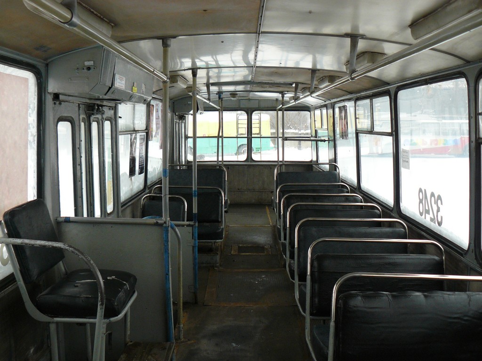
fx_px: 501
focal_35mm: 36
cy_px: 180
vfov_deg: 39.7
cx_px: 241
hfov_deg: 51.4
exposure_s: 1/100
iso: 200
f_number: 2.8
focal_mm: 6
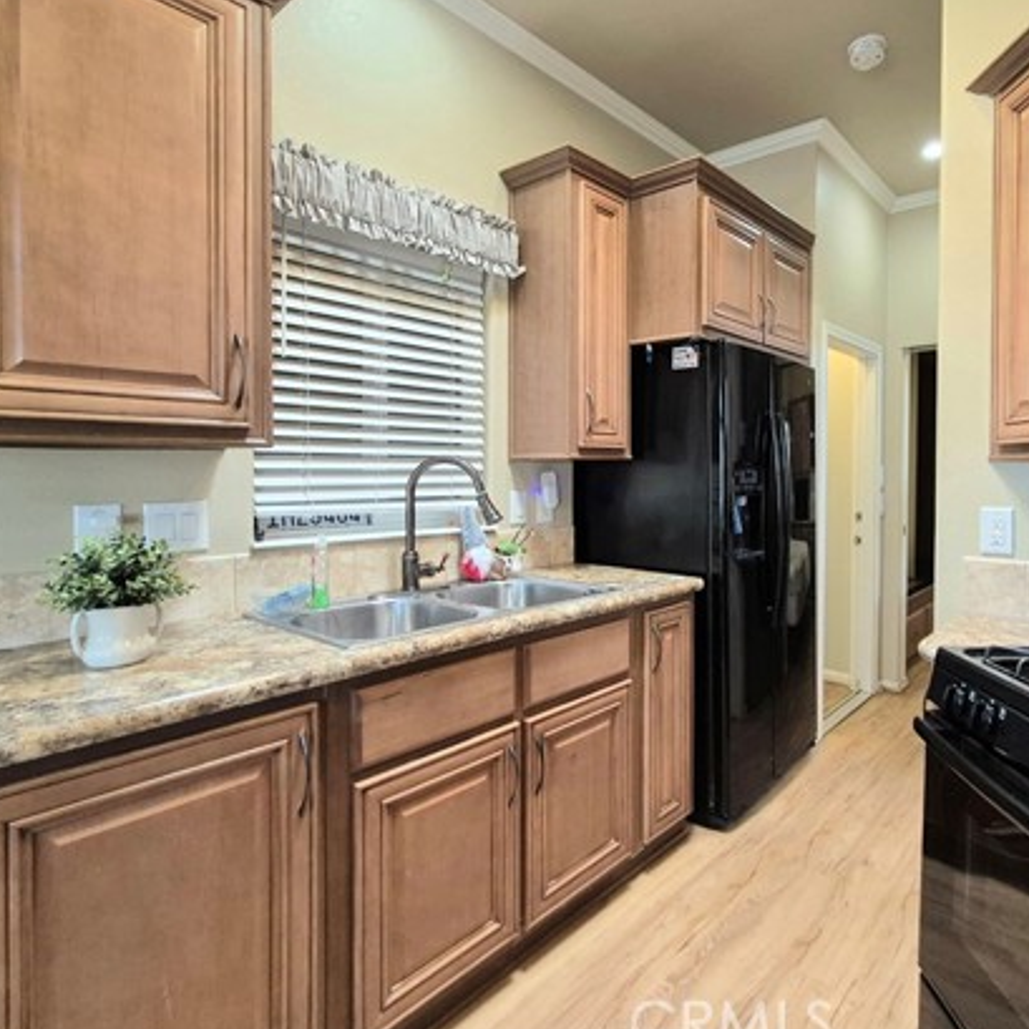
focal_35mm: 18
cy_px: 455
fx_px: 605
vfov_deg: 80.4
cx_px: 667
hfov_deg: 78.7
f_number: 2.2
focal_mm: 1.74
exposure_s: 1/60.2
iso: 320
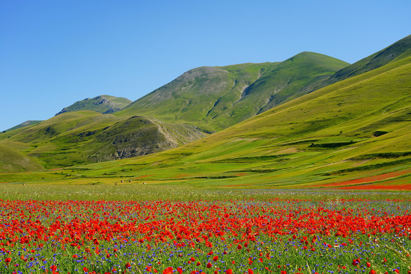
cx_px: 206
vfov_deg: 21.6
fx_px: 719
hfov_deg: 31.9
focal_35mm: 63
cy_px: 137
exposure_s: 1/60
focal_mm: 63
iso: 200
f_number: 22
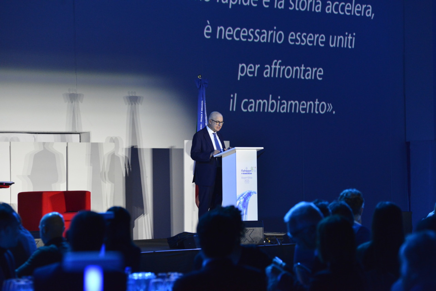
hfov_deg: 15.2
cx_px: 218
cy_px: 146
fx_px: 1635
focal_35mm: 135
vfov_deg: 10.2
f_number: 4.5
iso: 3200
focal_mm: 135
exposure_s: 1/200
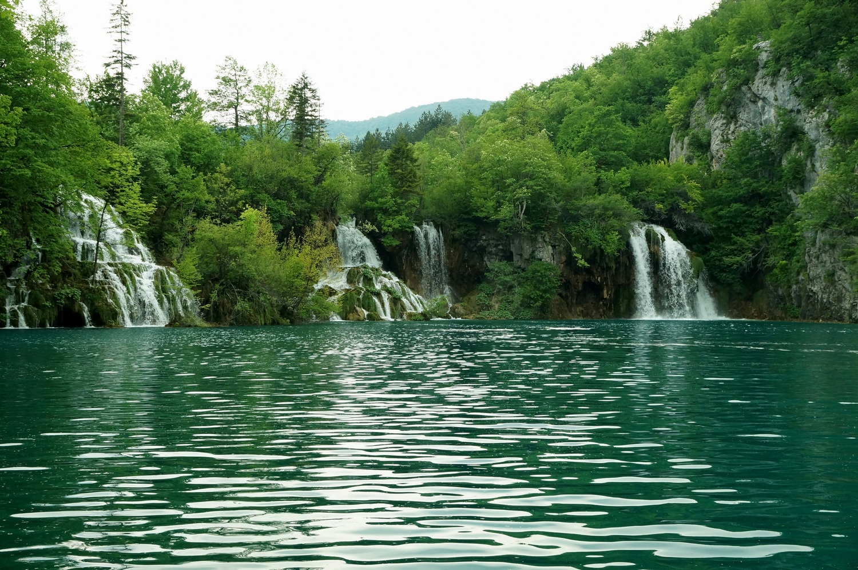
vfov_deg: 25.9
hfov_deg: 38.2
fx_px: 1238
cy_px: 285
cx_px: 429
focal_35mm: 52
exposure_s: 1/200
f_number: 8
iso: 800
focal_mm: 35
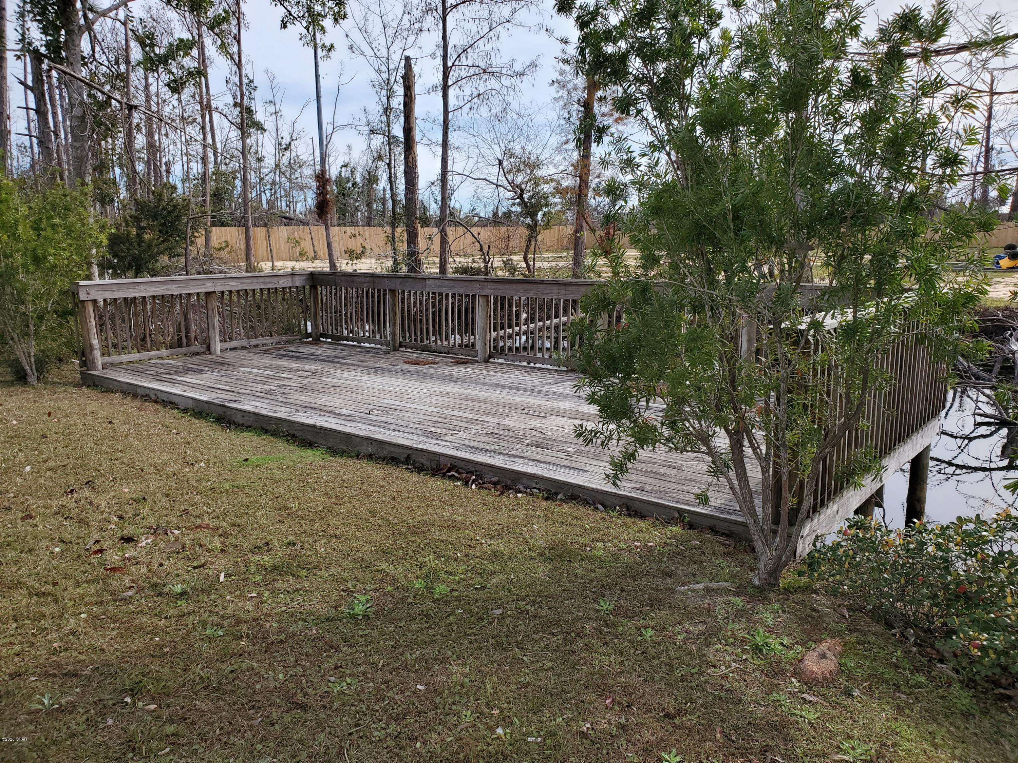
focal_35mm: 26
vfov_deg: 53.1
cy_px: 382
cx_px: 509
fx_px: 765
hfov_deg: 67.3
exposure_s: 1/1333
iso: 50
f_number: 2.4
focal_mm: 4.3
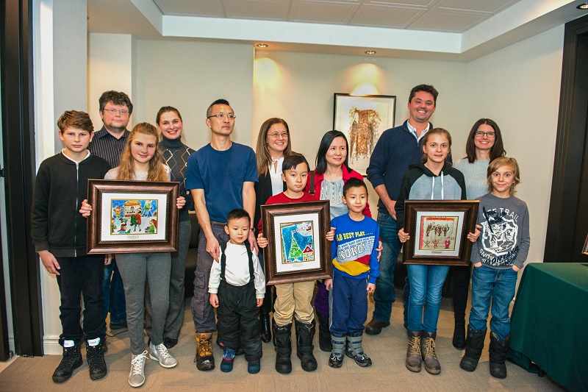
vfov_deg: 53.1
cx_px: 294
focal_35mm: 24
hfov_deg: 73.8
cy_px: 196
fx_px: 392
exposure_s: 1/125
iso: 800
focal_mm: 24
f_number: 3.5
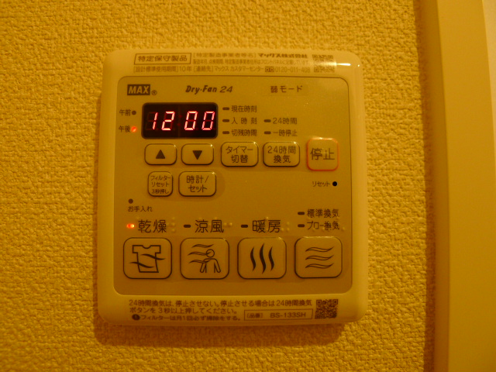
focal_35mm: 24
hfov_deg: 71.6
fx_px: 344
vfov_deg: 56.8
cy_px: 186
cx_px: 248
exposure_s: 1/60
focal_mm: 5.1
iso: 400
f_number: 2
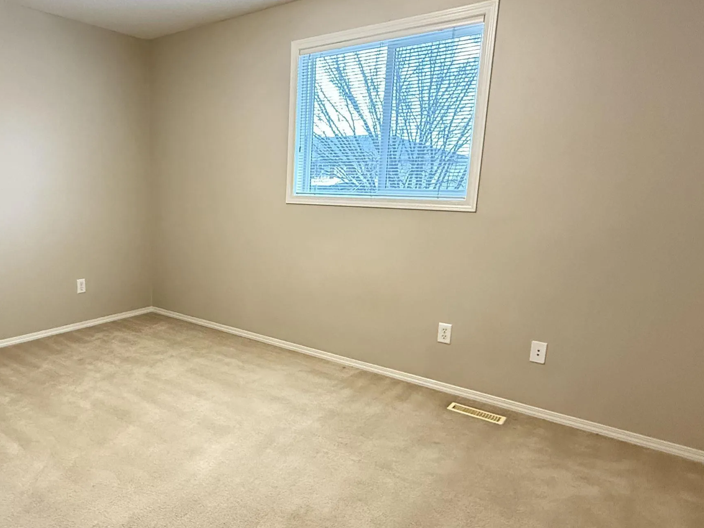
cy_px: 286
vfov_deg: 54.8
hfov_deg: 67.5
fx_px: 508
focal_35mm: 25
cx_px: 234
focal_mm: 2.22
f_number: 2.2
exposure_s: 1/60
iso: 1000
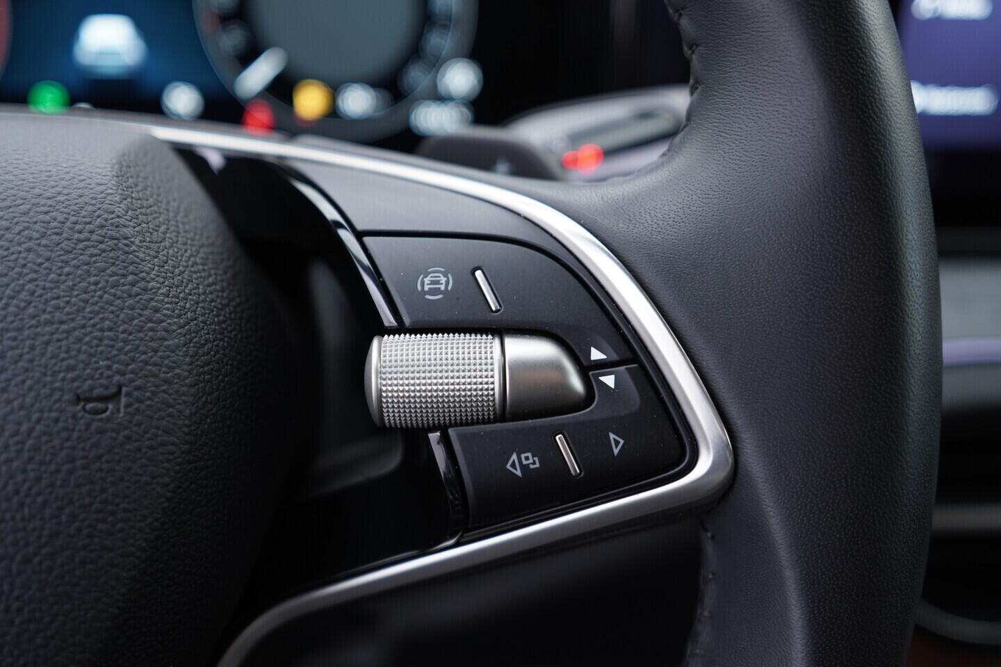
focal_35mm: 36
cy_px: 334
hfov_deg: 53.1
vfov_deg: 36.9
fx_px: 1001
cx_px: 500
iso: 200
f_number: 2.8
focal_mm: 24
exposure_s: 1/40
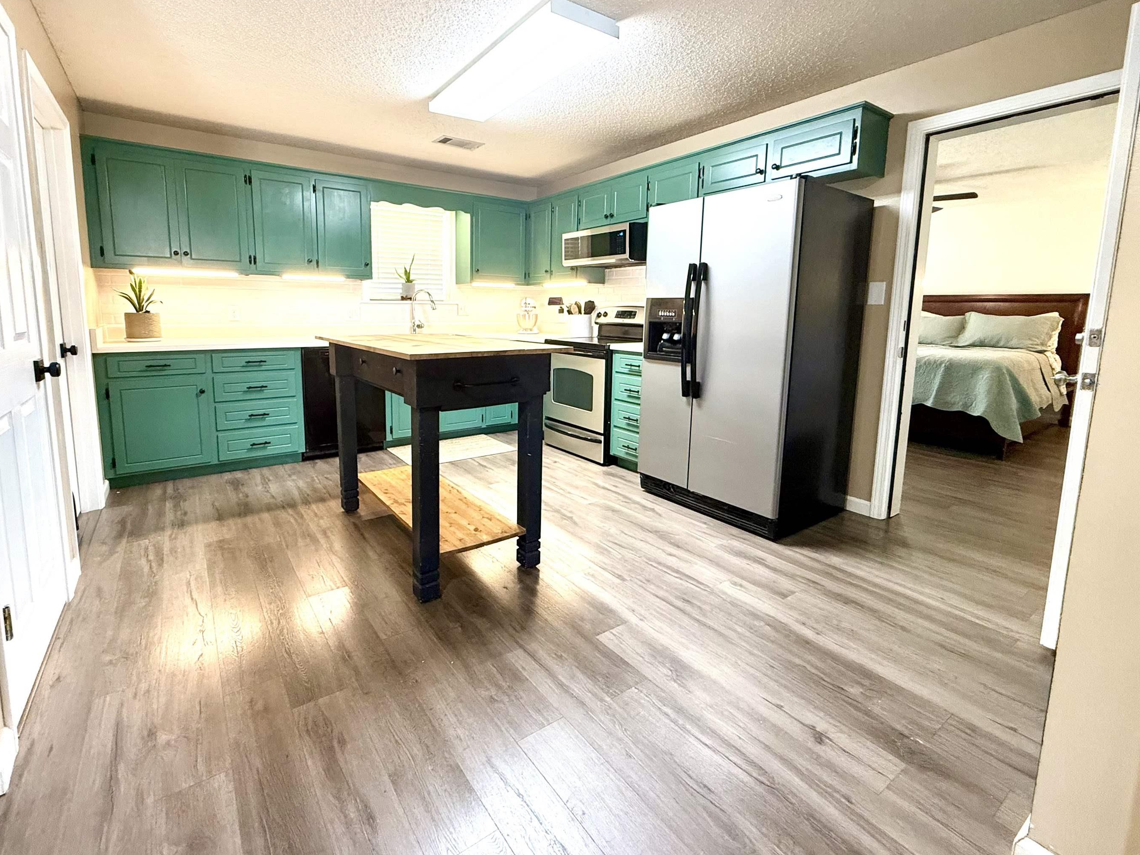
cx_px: 527
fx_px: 527
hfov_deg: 94.3
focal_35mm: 16
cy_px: 374
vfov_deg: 77.8
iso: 250
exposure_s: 1/60
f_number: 2.2
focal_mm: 2.22
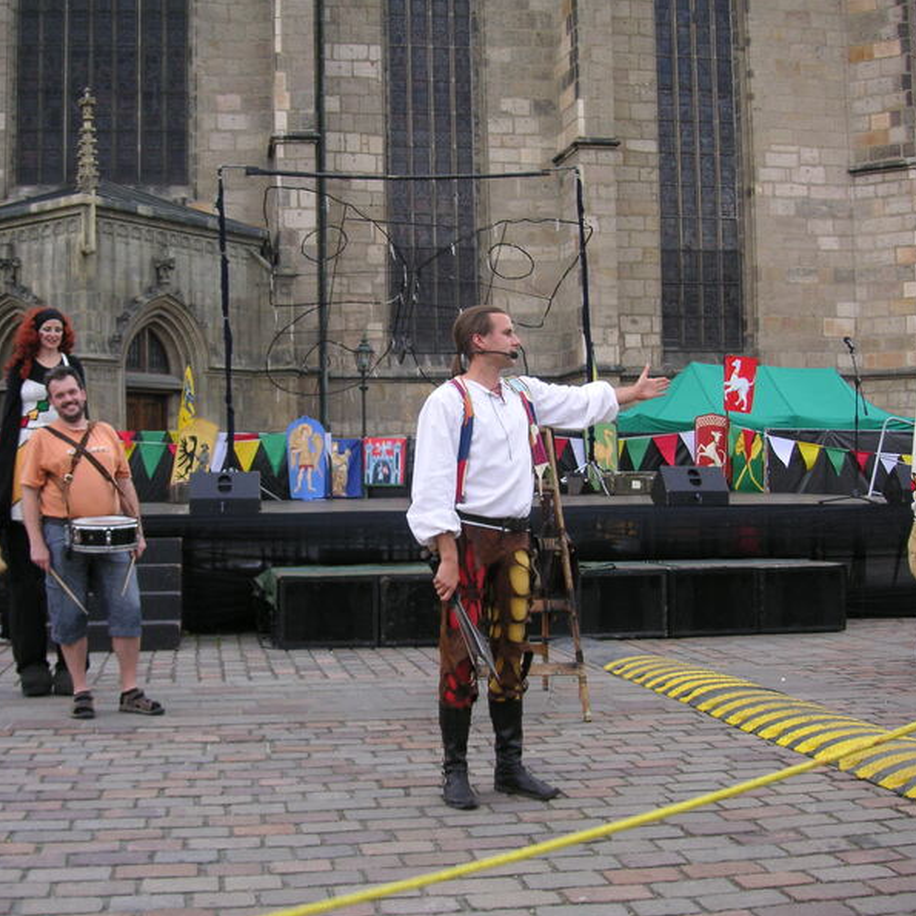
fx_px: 1317
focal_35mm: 44
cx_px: 382
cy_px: 459
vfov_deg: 38.3
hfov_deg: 38.2
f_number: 2.8
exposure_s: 1/125
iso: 50
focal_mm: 6.1
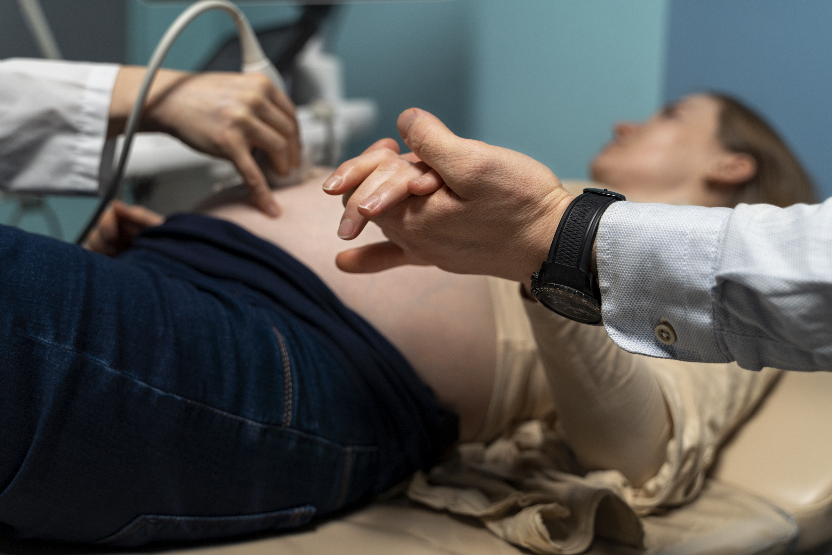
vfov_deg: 35.1
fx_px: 878
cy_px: 278
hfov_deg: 50.7
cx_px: 416
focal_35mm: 38
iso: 400
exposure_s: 1/100
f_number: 3.5
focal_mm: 38
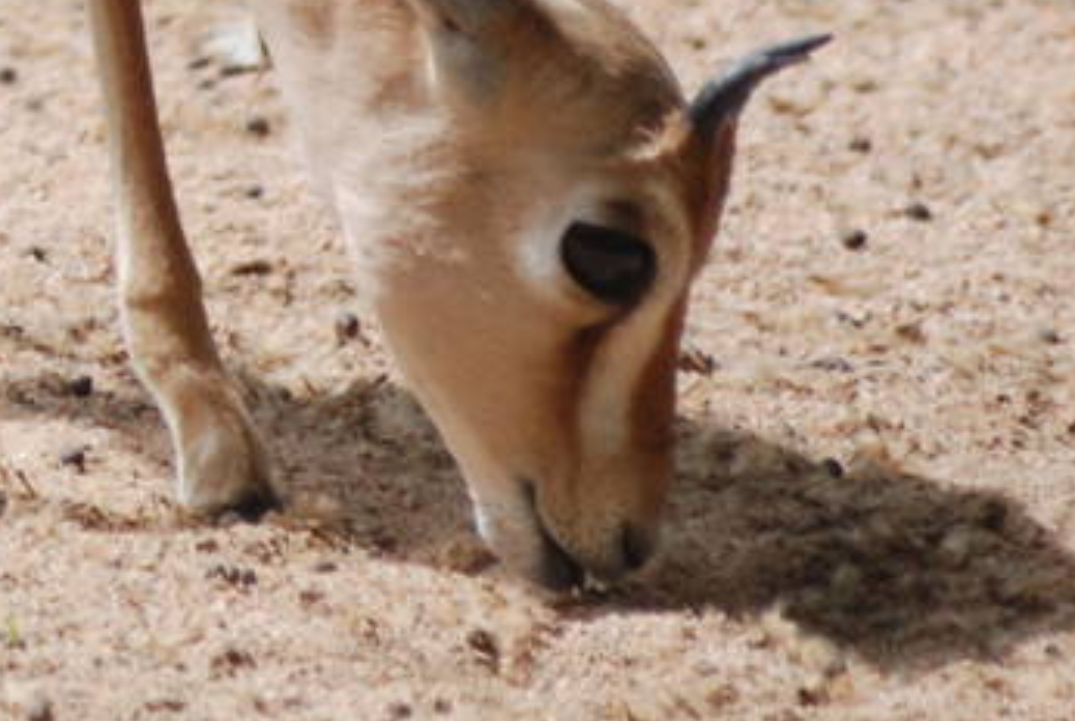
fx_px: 35266
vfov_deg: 1.2
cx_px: -1084
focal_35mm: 1179
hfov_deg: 1.7
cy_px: -716
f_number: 4.8
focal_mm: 170
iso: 250
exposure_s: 1/500
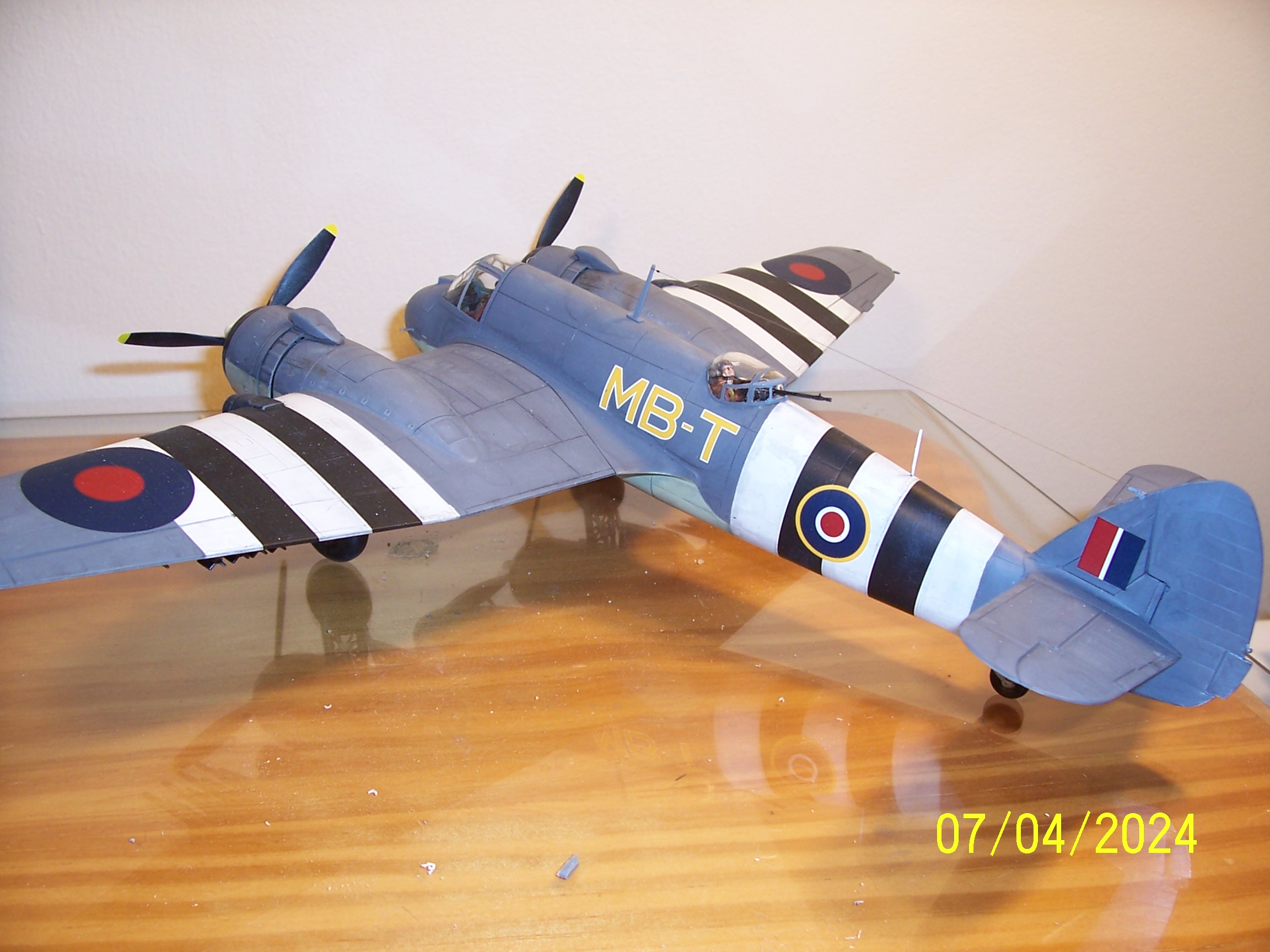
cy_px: 476
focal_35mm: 34
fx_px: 1247
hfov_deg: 54.0
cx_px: 635
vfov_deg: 41.8
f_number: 2.7
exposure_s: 1/60
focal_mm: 5.6
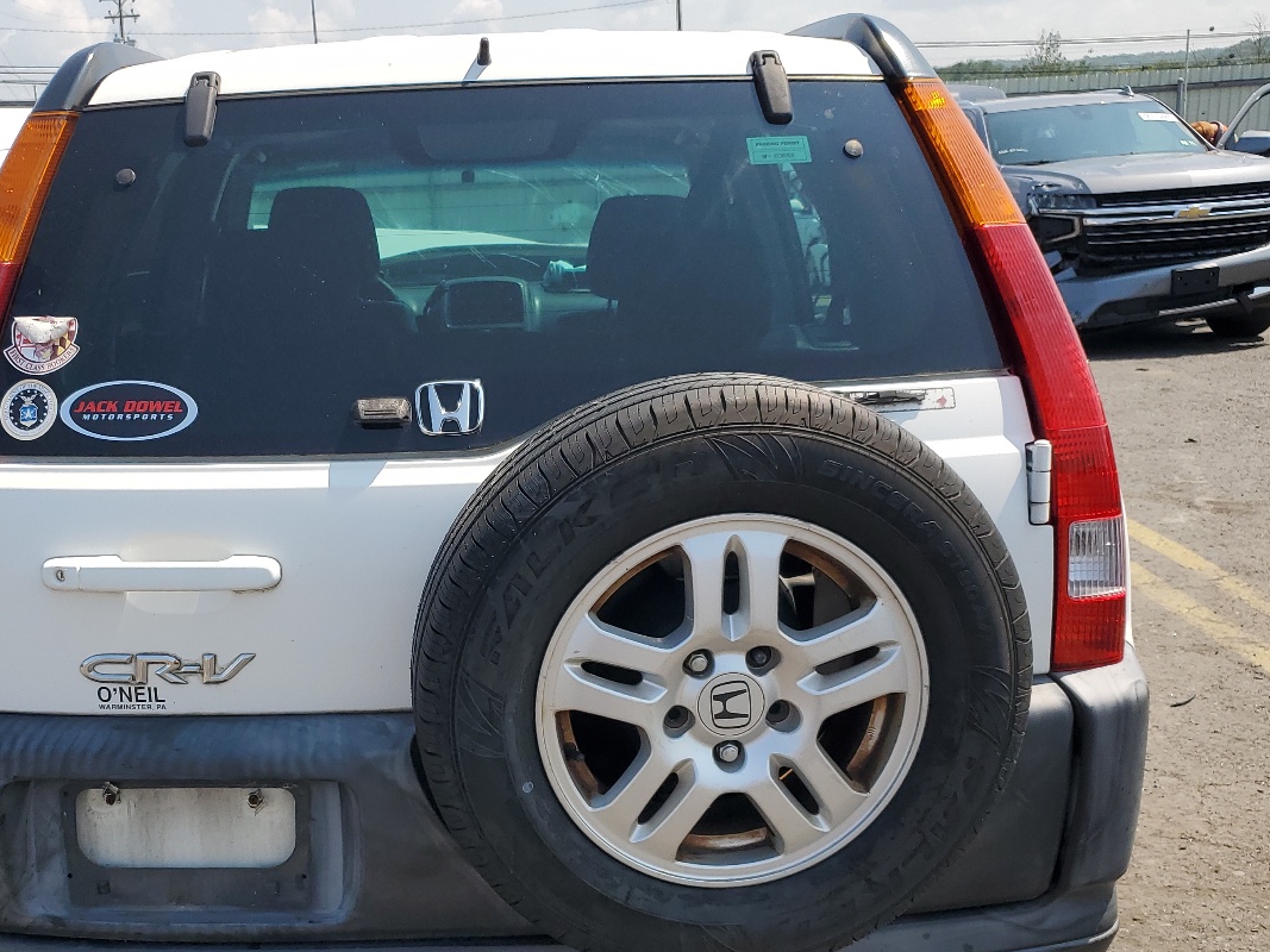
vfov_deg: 36.5
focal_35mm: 39
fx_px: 1431
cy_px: 621
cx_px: 511
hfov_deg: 47.6
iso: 50
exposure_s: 1/2500
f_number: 1.5
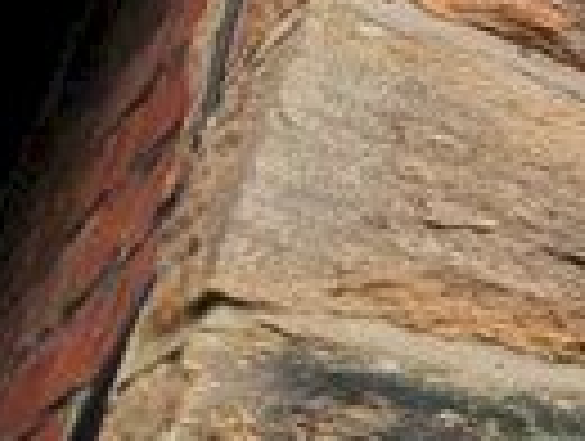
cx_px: 1548
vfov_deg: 20.8
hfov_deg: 13.5
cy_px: 362
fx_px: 1185
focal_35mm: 70
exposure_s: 1/100
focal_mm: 1.8
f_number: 2.2
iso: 50
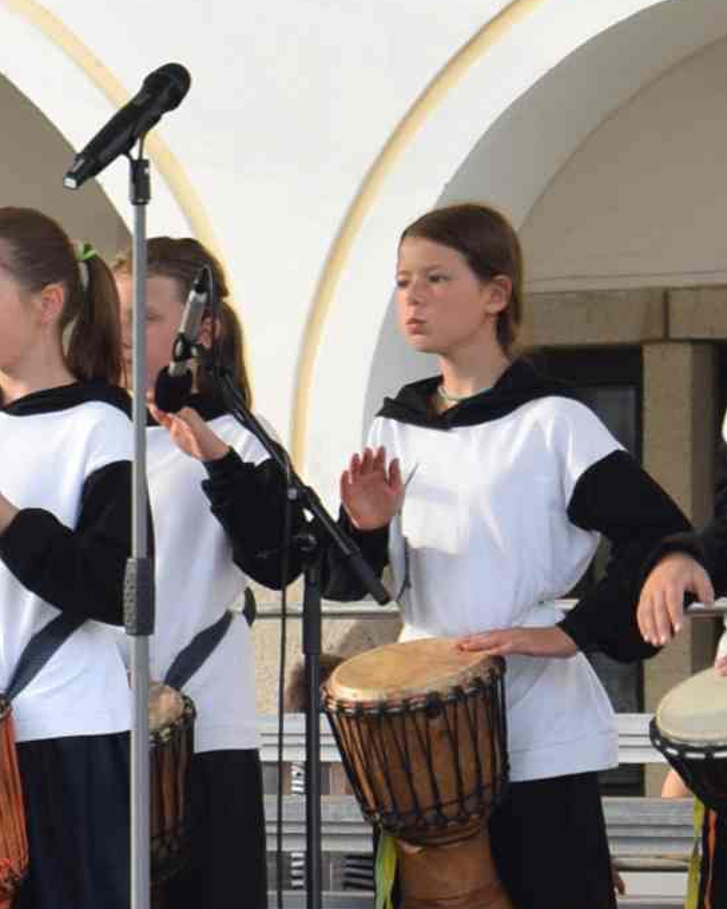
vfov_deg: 6.2
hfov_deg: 4.9
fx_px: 8338
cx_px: -675
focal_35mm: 310
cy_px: 655
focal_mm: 50
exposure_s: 1/200
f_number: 7.1
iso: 400
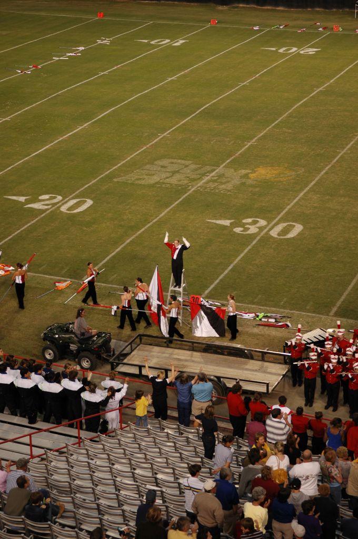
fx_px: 1234
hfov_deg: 16.5
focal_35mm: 82
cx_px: 179
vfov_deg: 24.6
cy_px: 270
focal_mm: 55
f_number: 2.8
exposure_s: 1/60
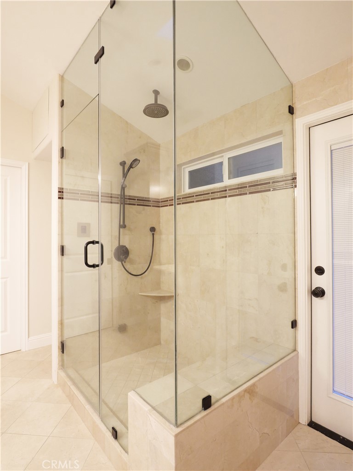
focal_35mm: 18
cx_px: 176
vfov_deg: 87.7
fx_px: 245
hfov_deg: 71.6
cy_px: 236
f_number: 7.1
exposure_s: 1/60
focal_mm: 9
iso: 3200
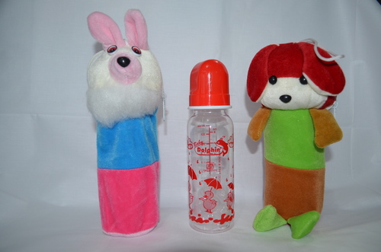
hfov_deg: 67.5
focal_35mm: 27
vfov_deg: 47.7
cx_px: 190
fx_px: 285
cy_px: 126
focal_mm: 18
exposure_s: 1/60
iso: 450
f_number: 3.5
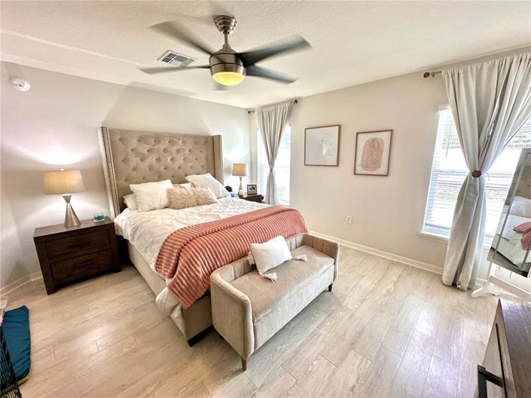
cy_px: 199
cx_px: 266
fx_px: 215
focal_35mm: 14
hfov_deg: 102.1
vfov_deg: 85.6
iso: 125
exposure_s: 1/60
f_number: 2.2
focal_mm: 2.22
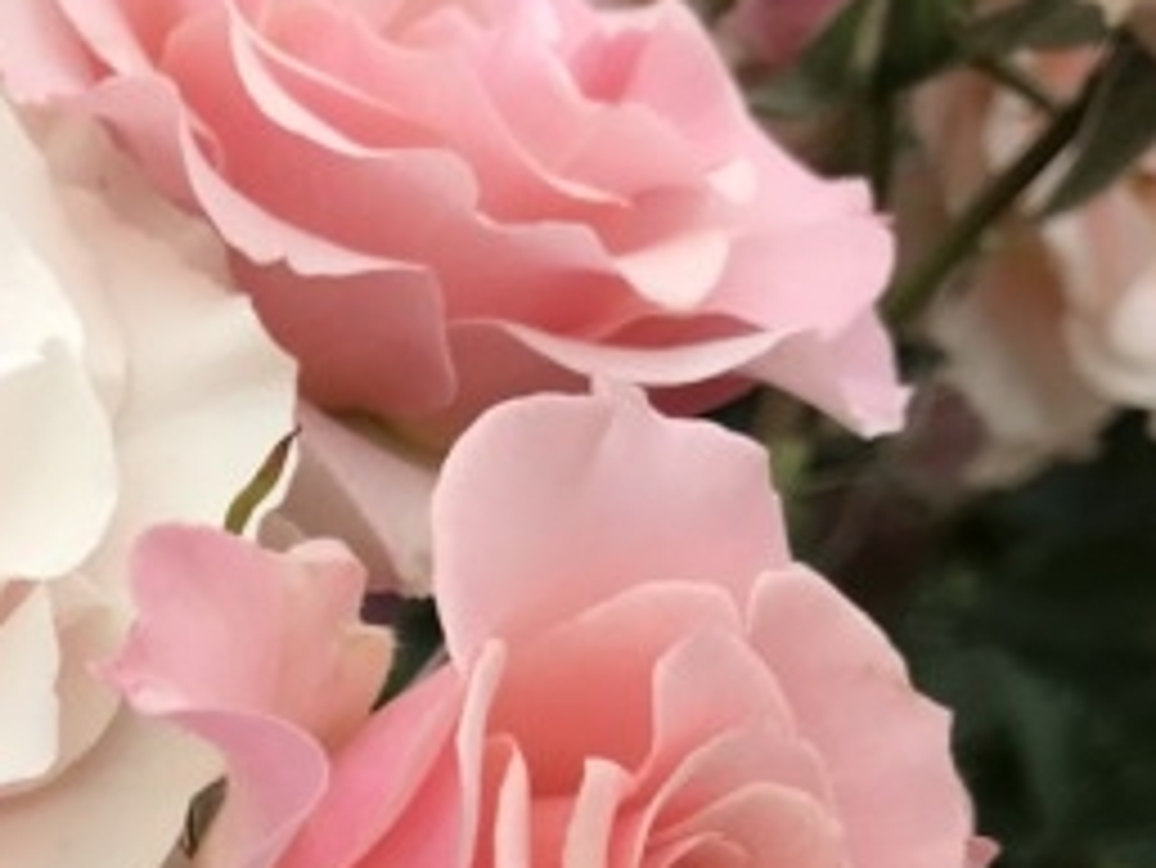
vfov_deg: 16.0
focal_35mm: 87
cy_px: 1165
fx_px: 2907
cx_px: -135
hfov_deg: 21.3
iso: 20
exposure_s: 1/1244
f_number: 1.8
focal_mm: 3.99
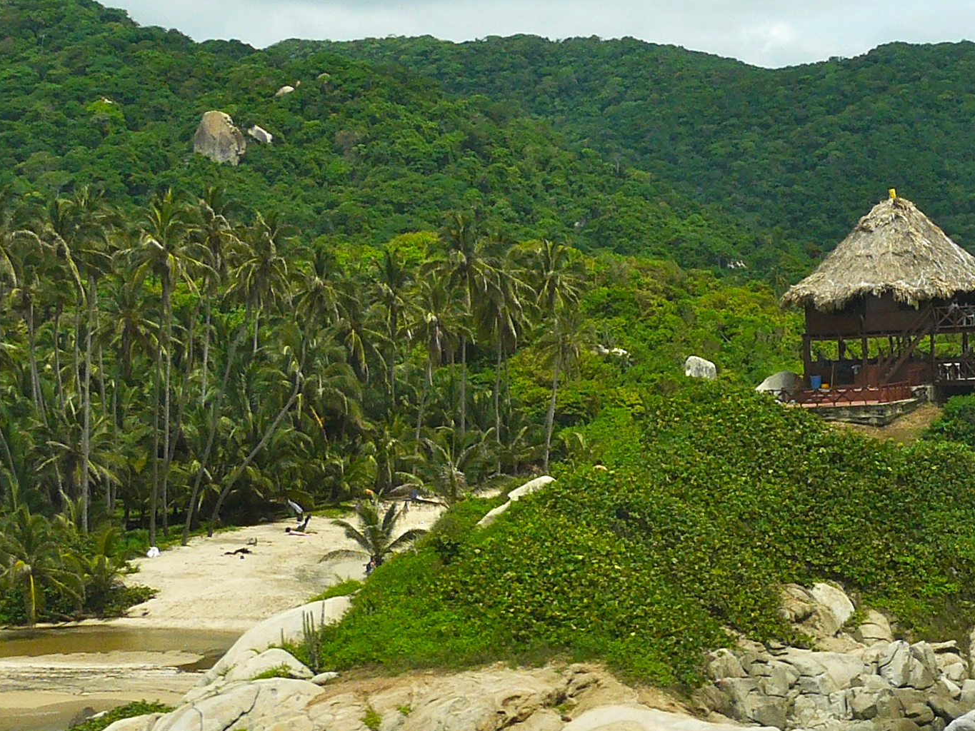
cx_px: 912
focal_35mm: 81
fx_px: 2282
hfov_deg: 23.4
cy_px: 490
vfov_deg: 18.2
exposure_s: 1/400
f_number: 5.6
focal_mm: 6
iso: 100
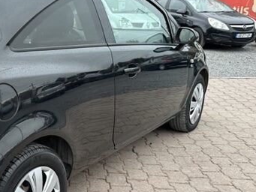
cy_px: 122
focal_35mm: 45
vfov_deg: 32.0
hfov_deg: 38.6
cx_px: 17
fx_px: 333
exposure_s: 1/121
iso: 160
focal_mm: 6.86
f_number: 1.78
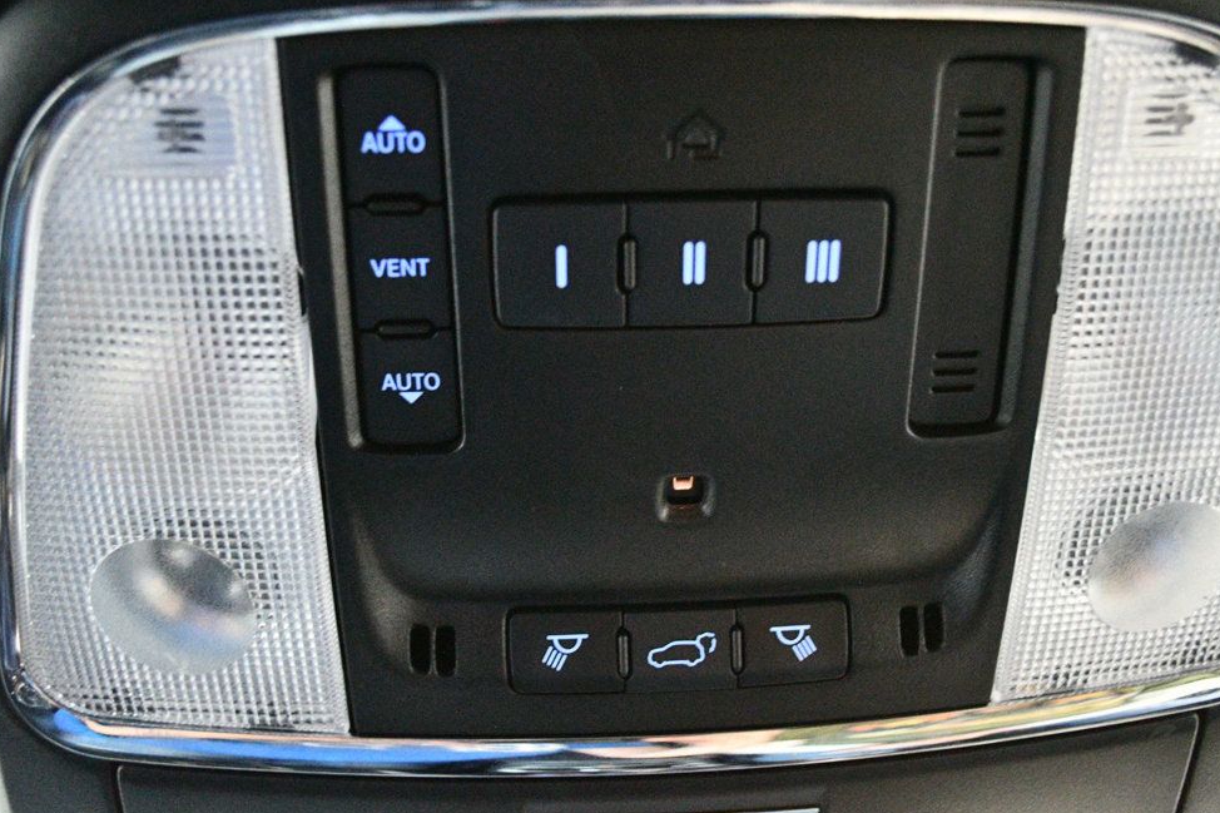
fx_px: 1389
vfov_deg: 32.6
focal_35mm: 41
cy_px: 406
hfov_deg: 47.4
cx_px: 635
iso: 12800
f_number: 4.2
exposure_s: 1/30
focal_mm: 26
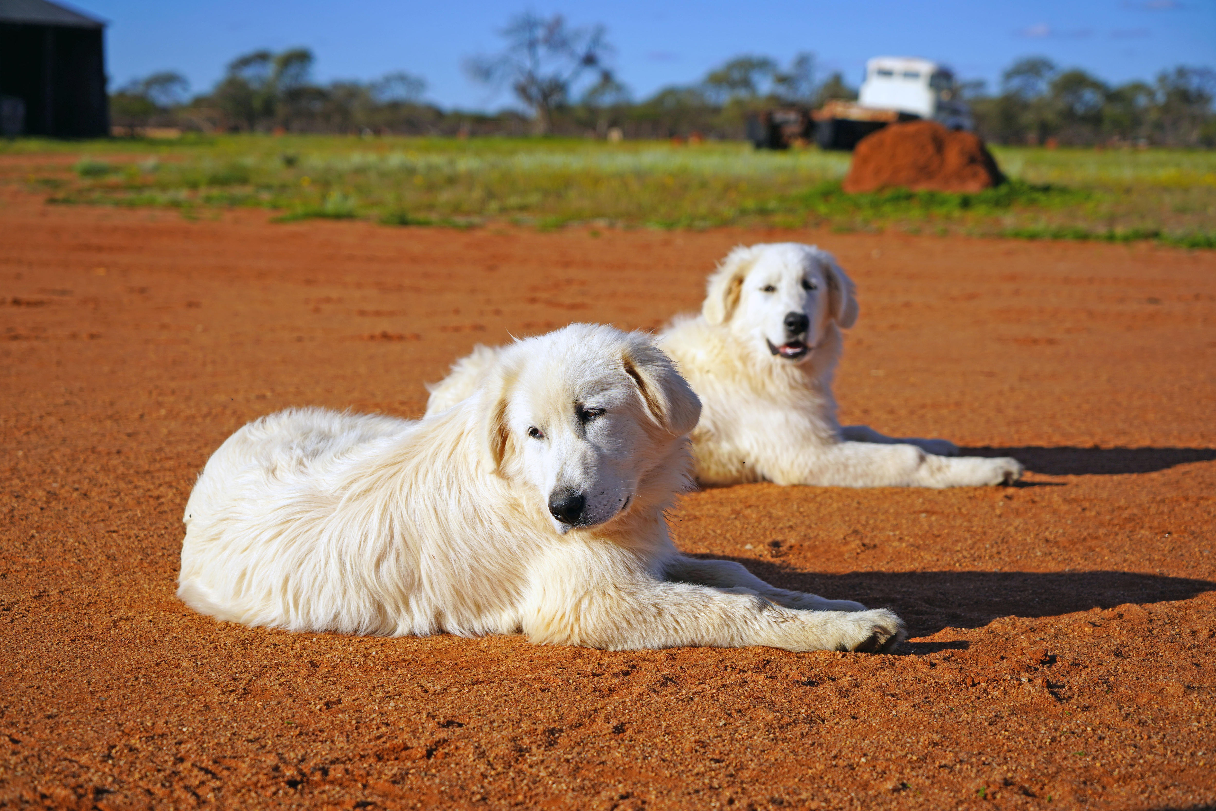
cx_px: 608
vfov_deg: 19.5
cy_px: 406
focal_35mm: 70
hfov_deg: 28.8
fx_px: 2364
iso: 100
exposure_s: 1/1600
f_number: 5
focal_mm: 70
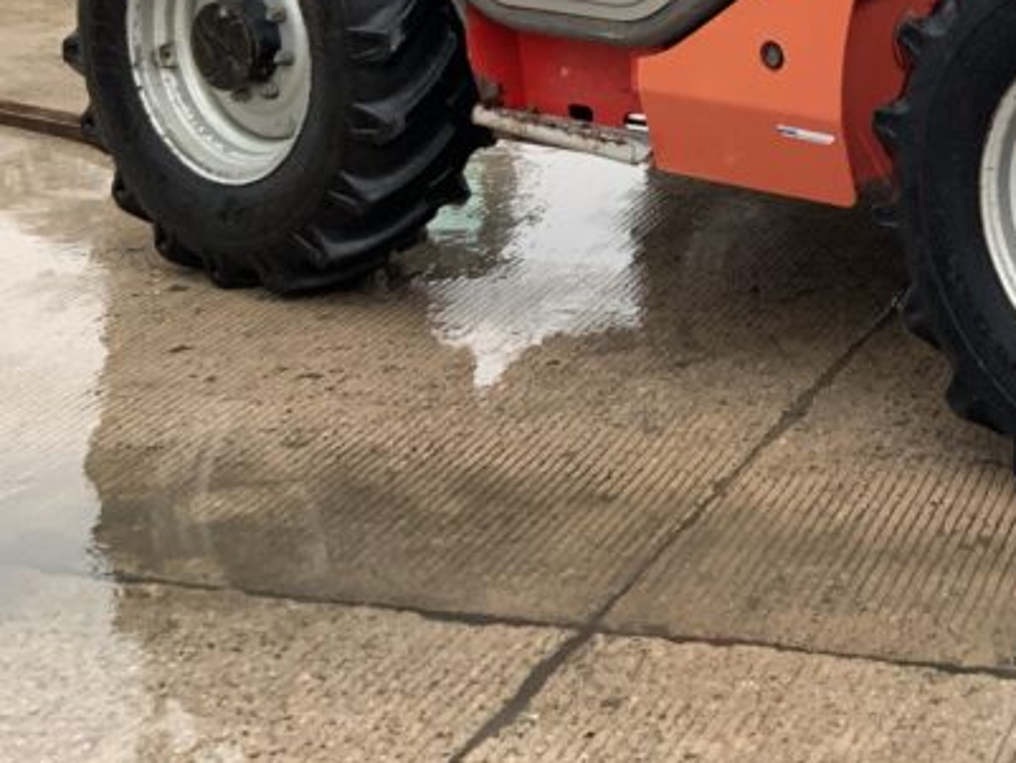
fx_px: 2173
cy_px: -198
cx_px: 1095
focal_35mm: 74
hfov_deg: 24.7
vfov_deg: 18.6
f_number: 1.8
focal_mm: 3
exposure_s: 1/217
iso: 16
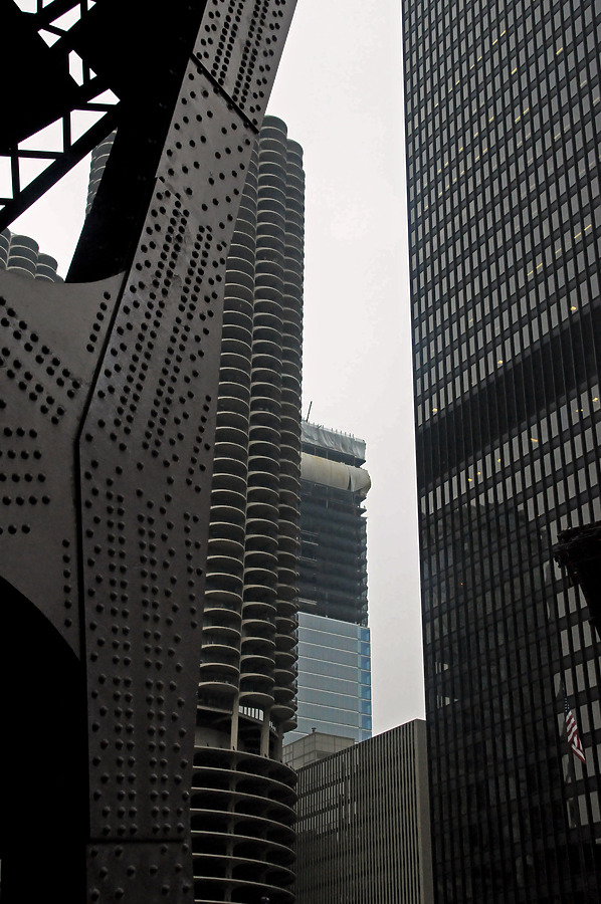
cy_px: 452
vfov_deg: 41.2
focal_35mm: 48
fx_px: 1205
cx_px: 300
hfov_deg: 28.0
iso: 3200
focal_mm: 32
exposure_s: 1/320
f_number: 13
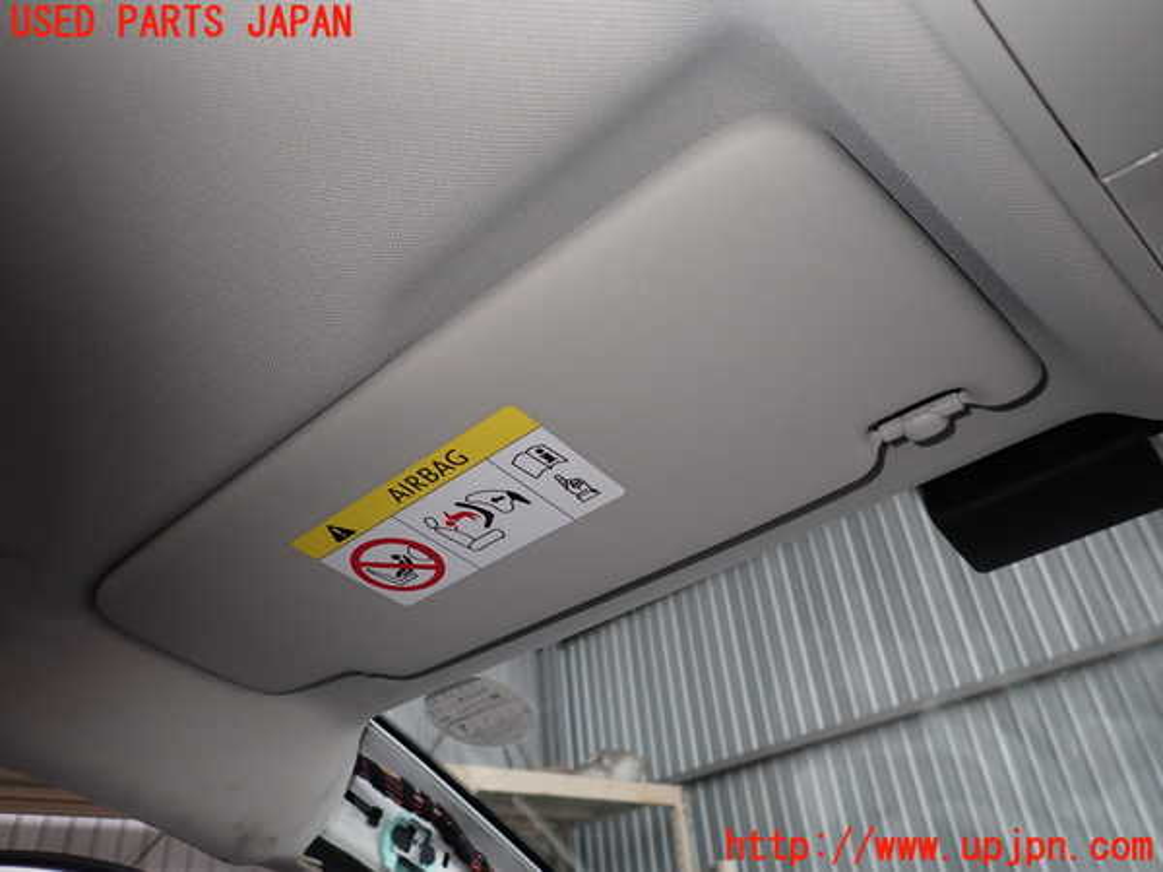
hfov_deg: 69.4
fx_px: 840
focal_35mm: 25
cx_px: 582
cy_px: 436
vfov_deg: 54.9
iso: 100
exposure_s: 1/30
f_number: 5.6
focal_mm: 4.5
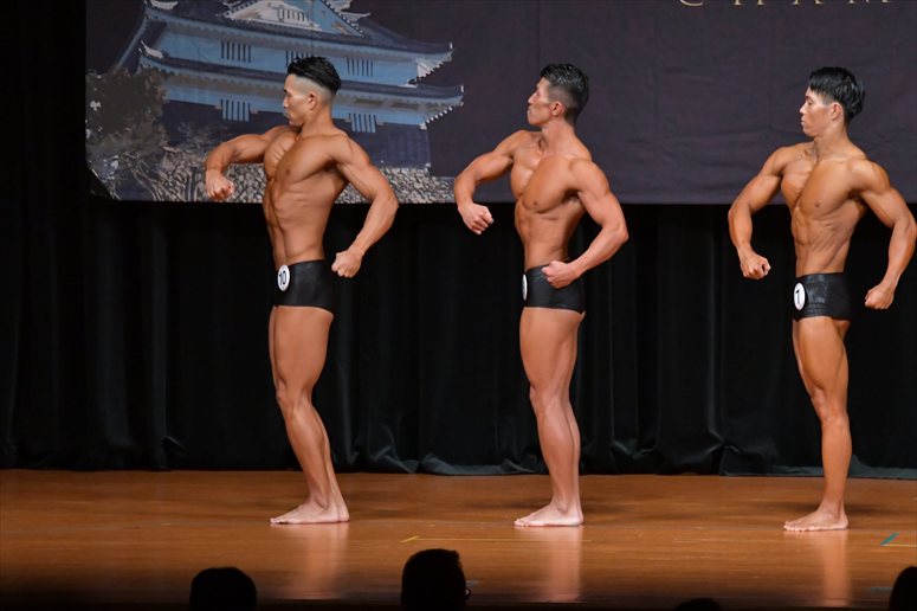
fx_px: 6492
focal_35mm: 255
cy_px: 306
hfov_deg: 8.1
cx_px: 458
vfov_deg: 5.4
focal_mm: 170
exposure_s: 1/400
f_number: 5.6
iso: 5000
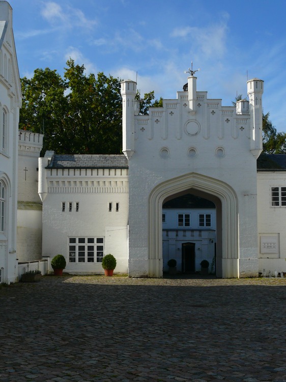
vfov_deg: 34.4
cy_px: 191
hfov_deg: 26.1
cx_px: 143
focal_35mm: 56
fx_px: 617
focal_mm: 11.9
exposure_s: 1/200
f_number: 5
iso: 100
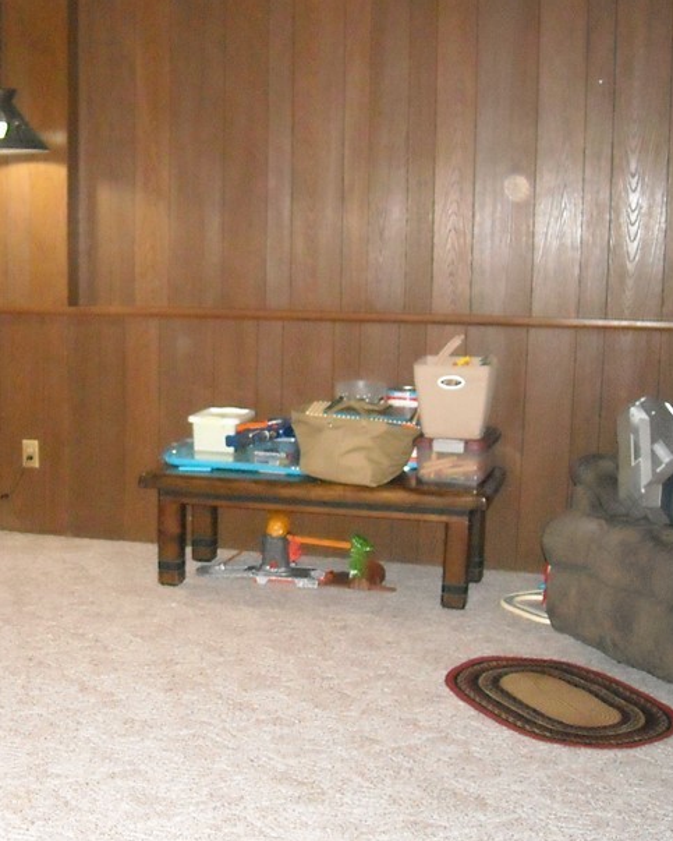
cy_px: 421
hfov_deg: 25.6
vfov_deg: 32.5
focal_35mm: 58
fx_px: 1443
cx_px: 100
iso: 835
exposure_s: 1/60
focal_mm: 5.7
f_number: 2.8
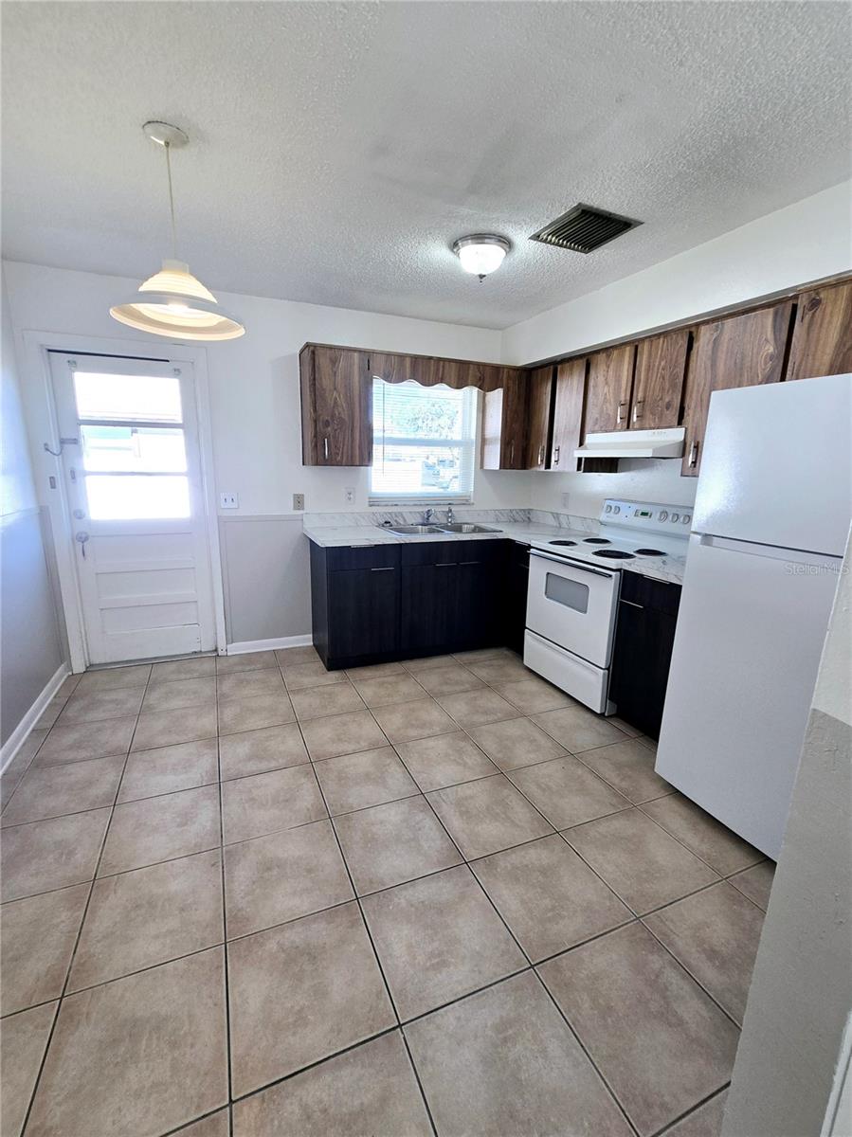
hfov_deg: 89.9
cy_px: 568
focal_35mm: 13
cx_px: 426
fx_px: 427
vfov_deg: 106.2
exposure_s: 1/120
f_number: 2.2
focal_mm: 2.2
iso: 80
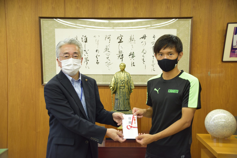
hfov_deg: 45.0
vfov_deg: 30.9
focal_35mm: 44
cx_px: 118
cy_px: 79
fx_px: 286
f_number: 4
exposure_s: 1/50
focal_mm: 29
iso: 1000
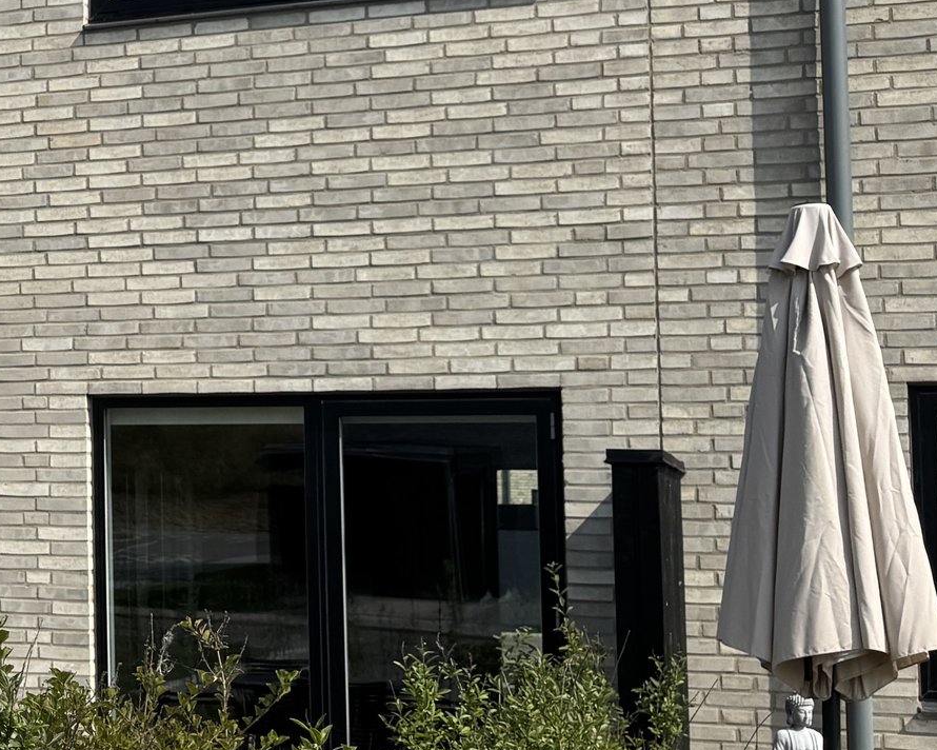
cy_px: 321
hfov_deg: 20.6
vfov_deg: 19.4
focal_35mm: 79
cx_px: -468
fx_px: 2191
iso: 80
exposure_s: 1/6410
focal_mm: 6.76
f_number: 1.78
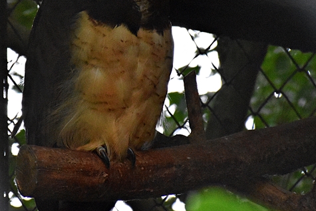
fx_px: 3977
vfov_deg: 3.0
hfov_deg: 4.5
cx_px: 85
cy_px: 42
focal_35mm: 453
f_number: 5.6
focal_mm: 140
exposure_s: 1/500
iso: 7200
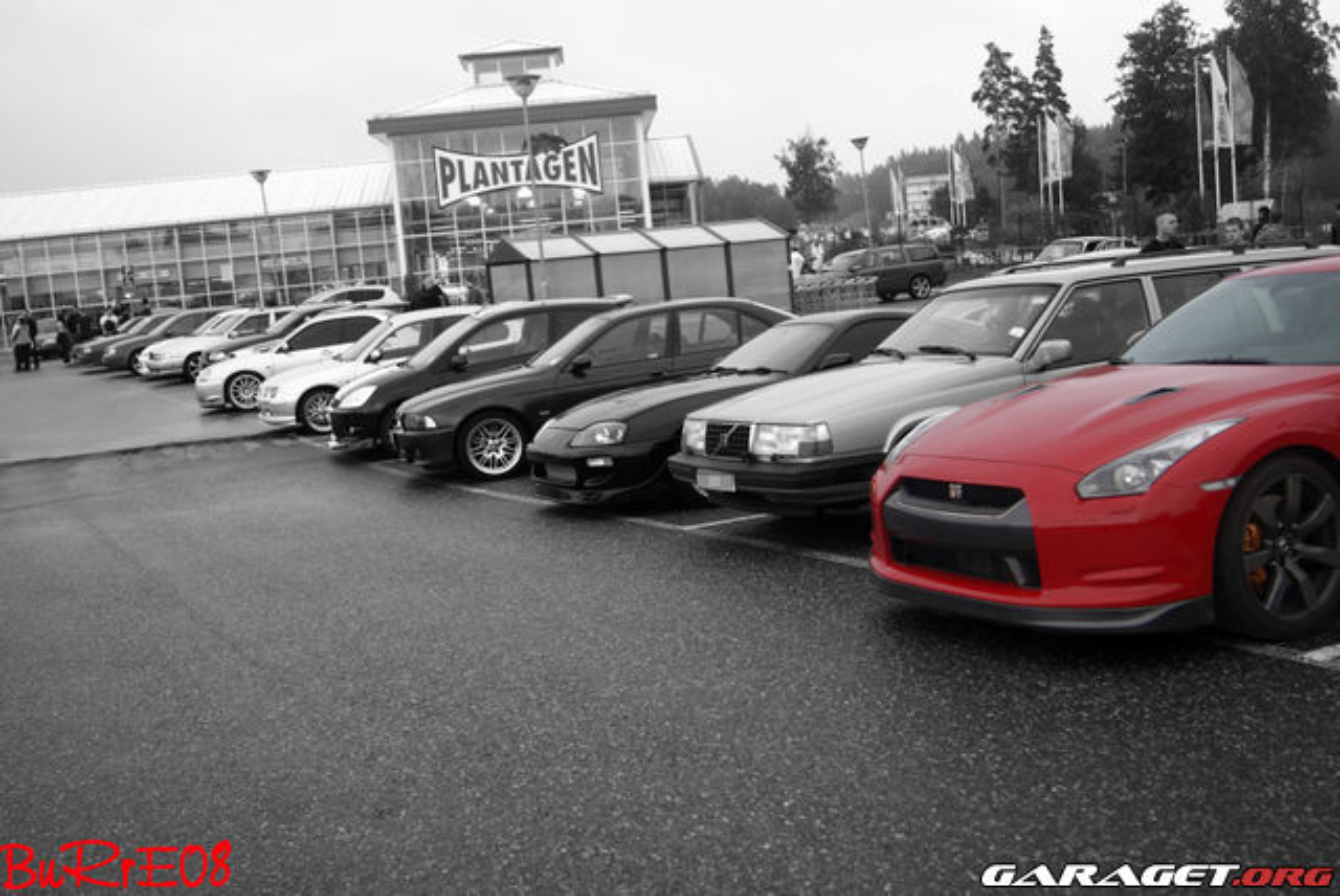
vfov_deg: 34.3
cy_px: 448
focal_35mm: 39
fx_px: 1453
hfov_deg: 49.5
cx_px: 670
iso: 160
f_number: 4.5
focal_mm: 26
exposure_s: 1/50
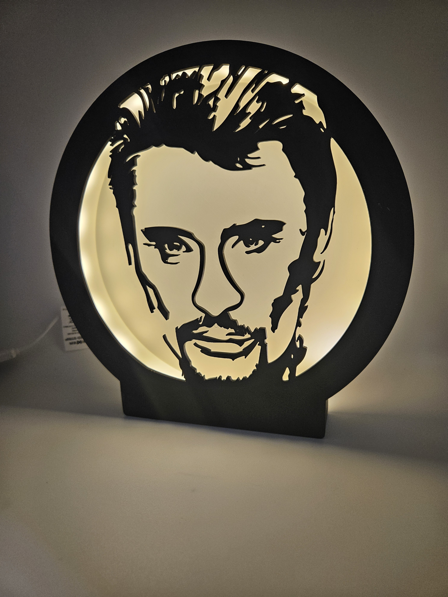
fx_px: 397
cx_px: 224
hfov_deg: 58.9
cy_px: 298
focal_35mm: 23
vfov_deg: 73.9
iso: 125
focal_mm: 5.4
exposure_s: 1/100
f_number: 1.8
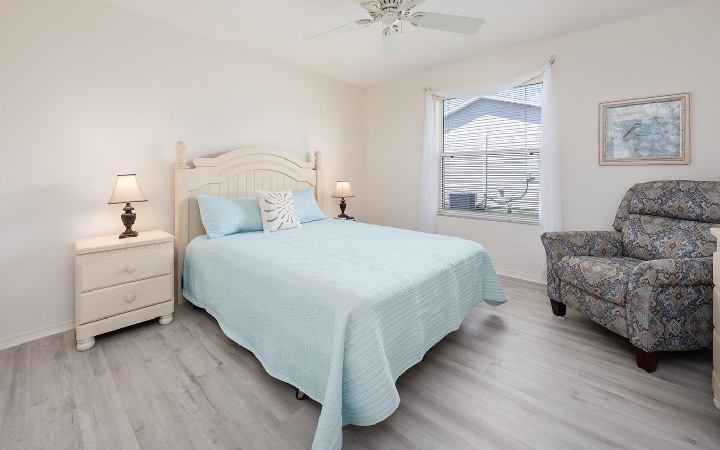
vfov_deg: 74.0
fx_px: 294
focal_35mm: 15
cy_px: 180
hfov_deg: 101.5
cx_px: 357
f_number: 8
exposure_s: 1/25
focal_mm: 13
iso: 320
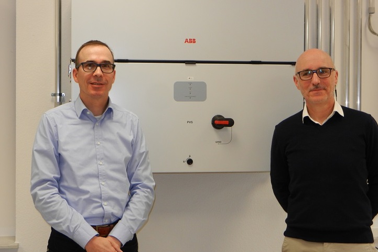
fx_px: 662
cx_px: 190
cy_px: 117
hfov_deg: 31.9
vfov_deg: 21.6
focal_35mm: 63
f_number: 4.5
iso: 160
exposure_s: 1/30
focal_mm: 10.9
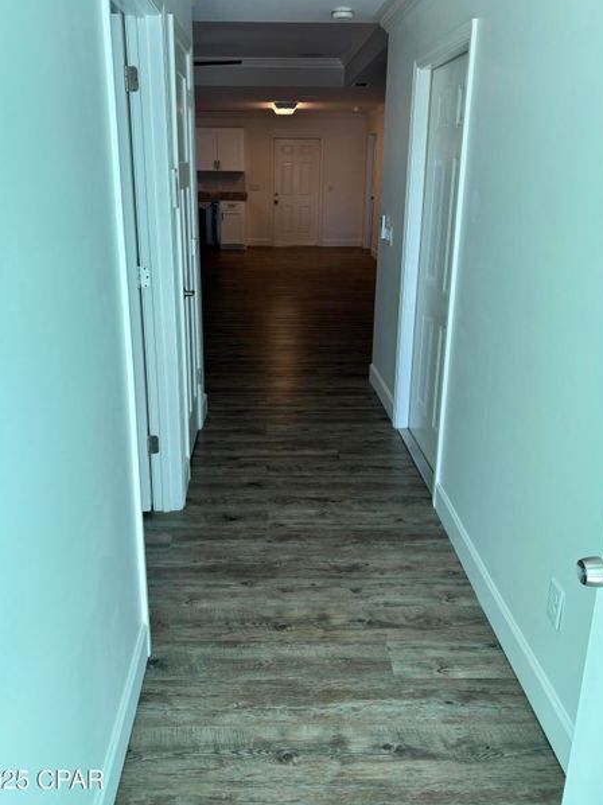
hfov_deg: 48.2
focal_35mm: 29
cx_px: 289
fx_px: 674
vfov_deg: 61.6
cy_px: 372
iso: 40
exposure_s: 1/121
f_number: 1.6
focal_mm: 5.96
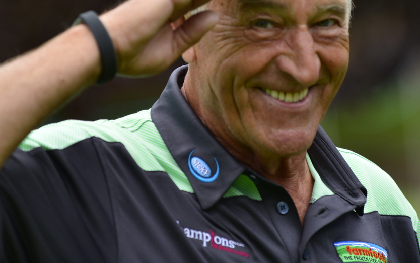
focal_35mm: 391
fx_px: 4477
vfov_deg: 3.4
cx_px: 252
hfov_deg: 5.4
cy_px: 6
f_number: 3.5
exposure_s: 1/800
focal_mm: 200
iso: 250
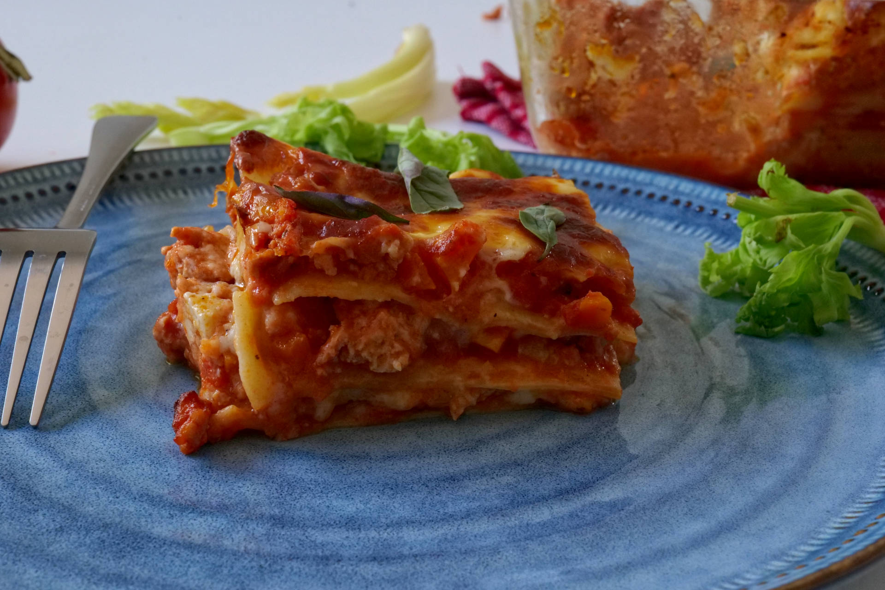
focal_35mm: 60
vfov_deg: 22.6
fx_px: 1475
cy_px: 295
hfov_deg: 33.4
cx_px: 442
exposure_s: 1/60
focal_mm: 60
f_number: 20
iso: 6400
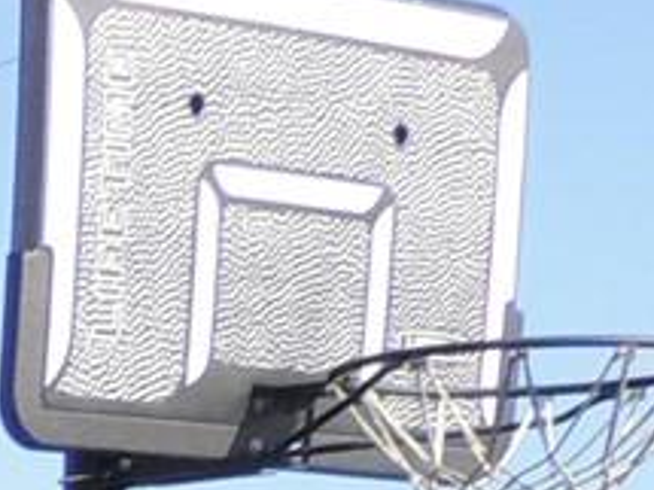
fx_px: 3380
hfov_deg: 8.1
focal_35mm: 179
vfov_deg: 7.4
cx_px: -1719
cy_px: 1424
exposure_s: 1/800
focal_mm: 4.3
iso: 100
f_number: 3
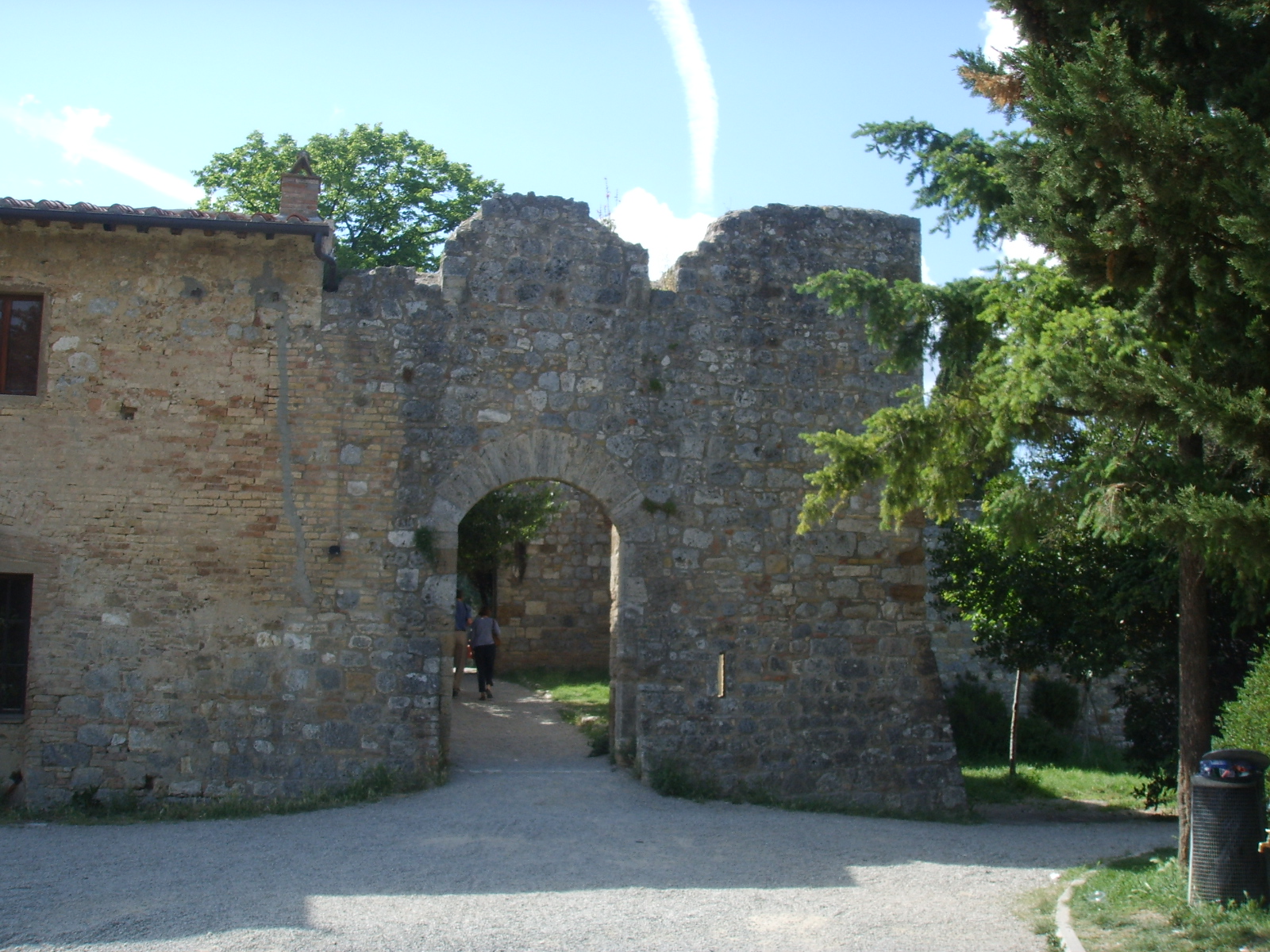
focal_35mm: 39
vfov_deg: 36.8
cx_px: 635
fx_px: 1431
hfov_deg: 47.9
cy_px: 476
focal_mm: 6.6
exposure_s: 1/125
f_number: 6.3
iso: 50
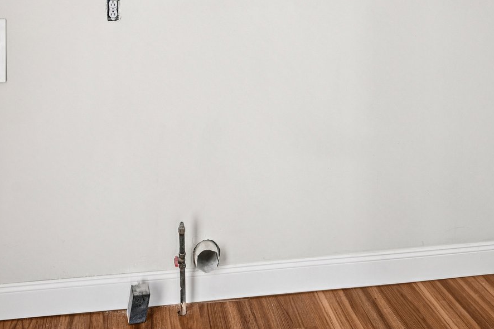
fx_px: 508
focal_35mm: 37
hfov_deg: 51.6
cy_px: -50
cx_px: 202
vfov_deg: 31.1
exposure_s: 1/8
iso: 400
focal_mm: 16
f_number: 8
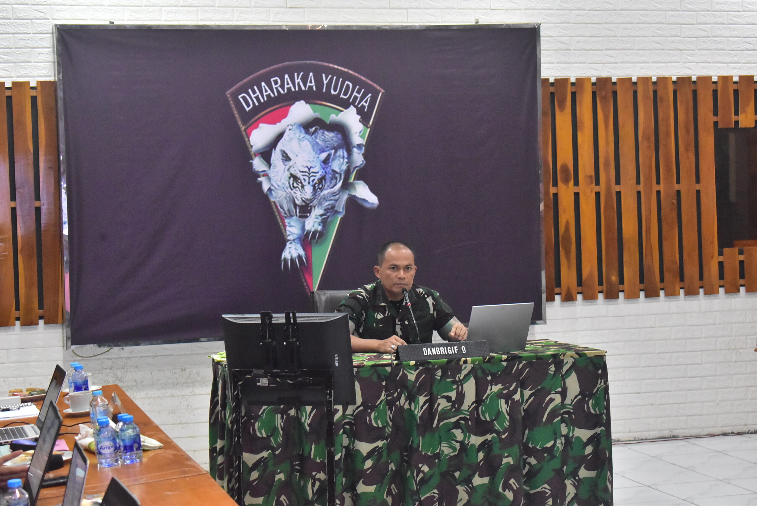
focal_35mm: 78
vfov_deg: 17.5
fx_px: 1641
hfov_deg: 26.0
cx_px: 378
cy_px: 253
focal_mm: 52
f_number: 5.6
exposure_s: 1/60
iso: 3200
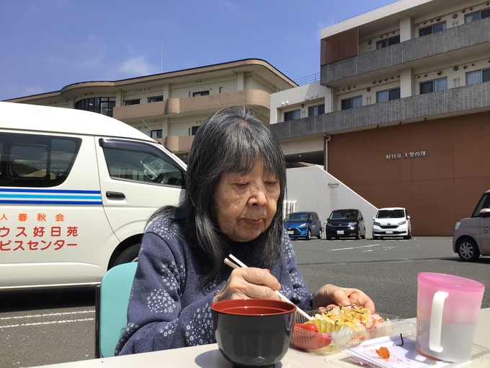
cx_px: 245
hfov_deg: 58.4
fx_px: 439
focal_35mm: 31
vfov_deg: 45.4
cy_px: 184
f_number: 2.4
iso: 25
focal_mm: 3.3
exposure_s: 1/1314
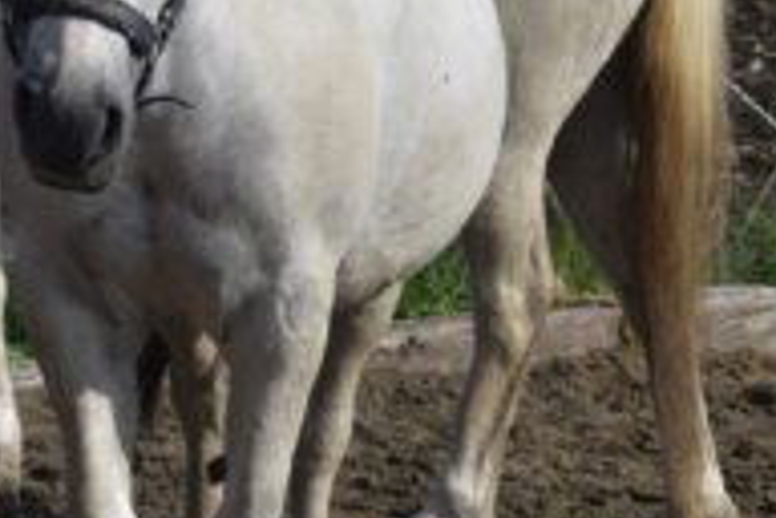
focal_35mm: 366
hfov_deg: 5.6
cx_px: 291
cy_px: -79
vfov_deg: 3.7
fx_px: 7889
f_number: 11
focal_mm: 82
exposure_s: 1/500
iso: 200
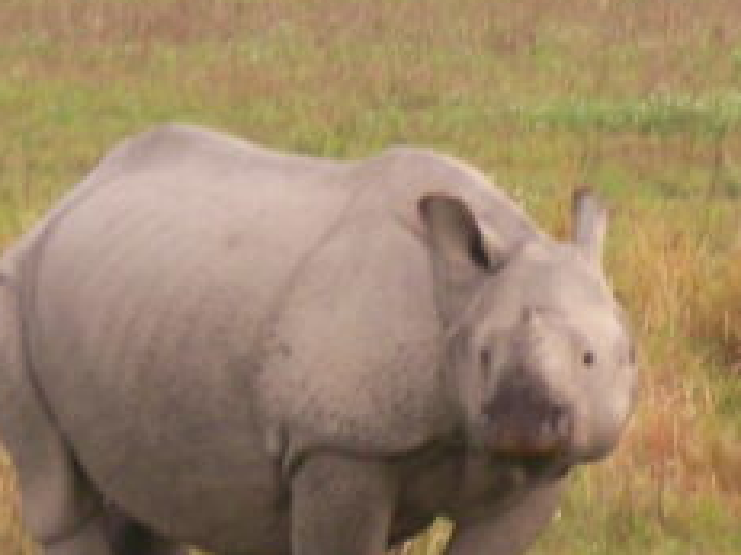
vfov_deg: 2.0
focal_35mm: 761
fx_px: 16282
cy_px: 311
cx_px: 313
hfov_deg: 2.6
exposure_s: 1/56.1
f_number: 4.7
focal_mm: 31.5
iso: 100
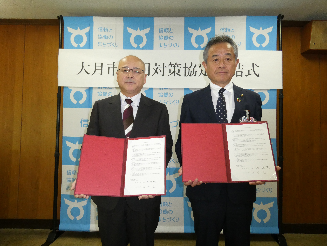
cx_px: 164
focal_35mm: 24
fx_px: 227
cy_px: 123
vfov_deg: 56.8
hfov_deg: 71.6
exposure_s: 1/60
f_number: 3.3
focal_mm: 4.3
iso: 400
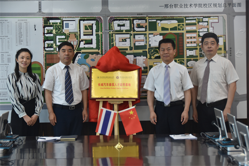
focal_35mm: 98
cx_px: 124
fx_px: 674
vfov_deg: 14.0
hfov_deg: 20.9
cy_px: 83
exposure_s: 1/60
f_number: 5
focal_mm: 65
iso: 400
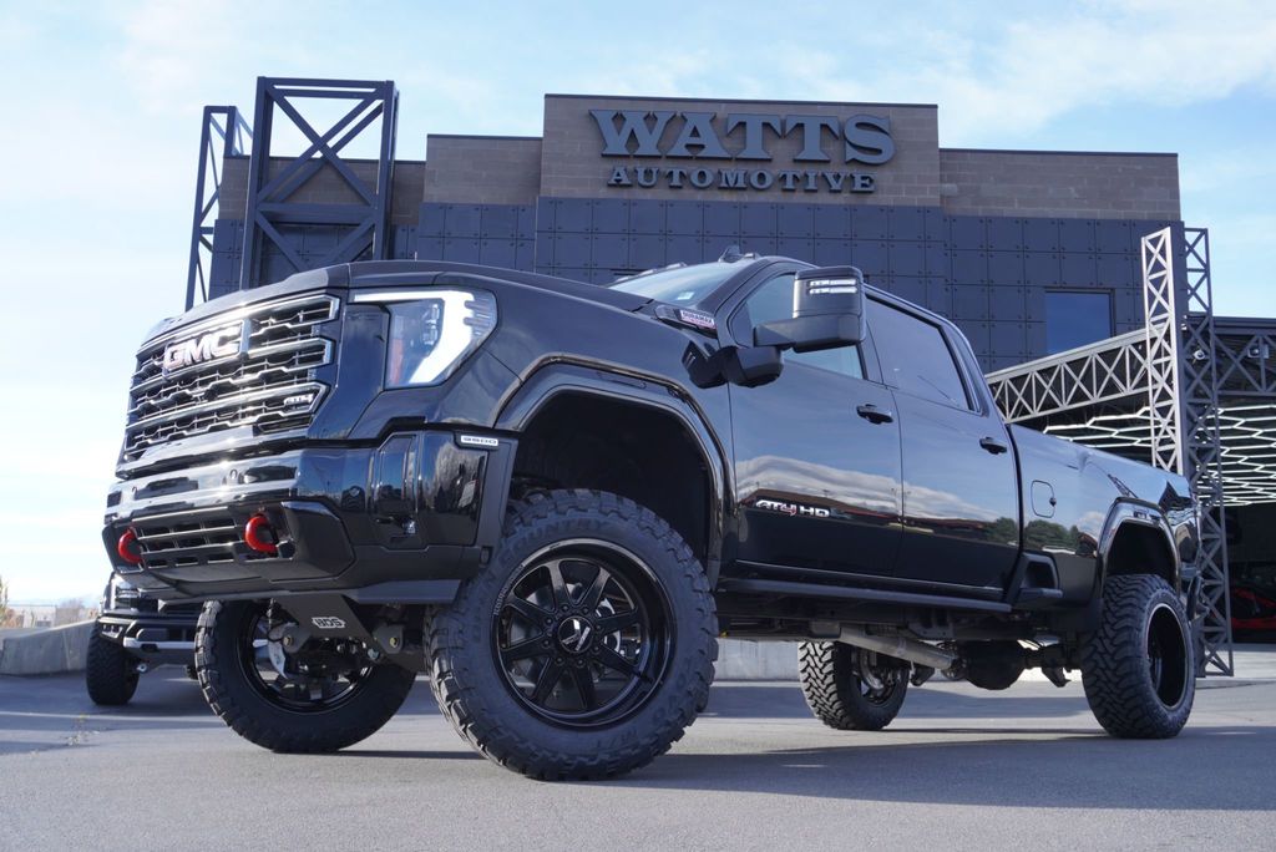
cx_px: 638
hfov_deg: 53.1
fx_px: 1277
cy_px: 426
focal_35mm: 36
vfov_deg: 36.9
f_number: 6.3
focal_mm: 24
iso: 100
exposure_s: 1/100
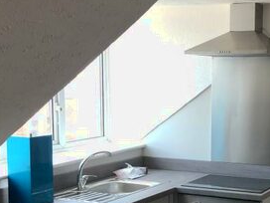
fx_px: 562
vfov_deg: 20.3
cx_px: 217
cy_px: 153
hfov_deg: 26.5
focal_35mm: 72
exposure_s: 1/100
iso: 40
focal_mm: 4
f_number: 1.8
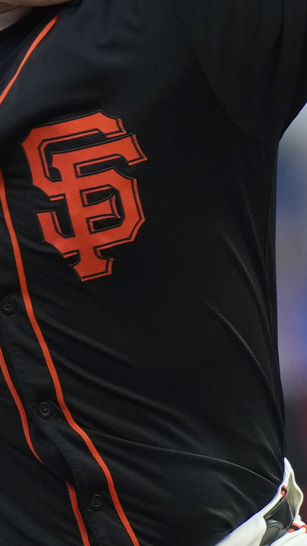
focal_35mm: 2376
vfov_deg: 0.9
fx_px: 34393
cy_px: 384
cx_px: 311
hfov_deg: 0.5
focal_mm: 400
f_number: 2.8
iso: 1250
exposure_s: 1/2500
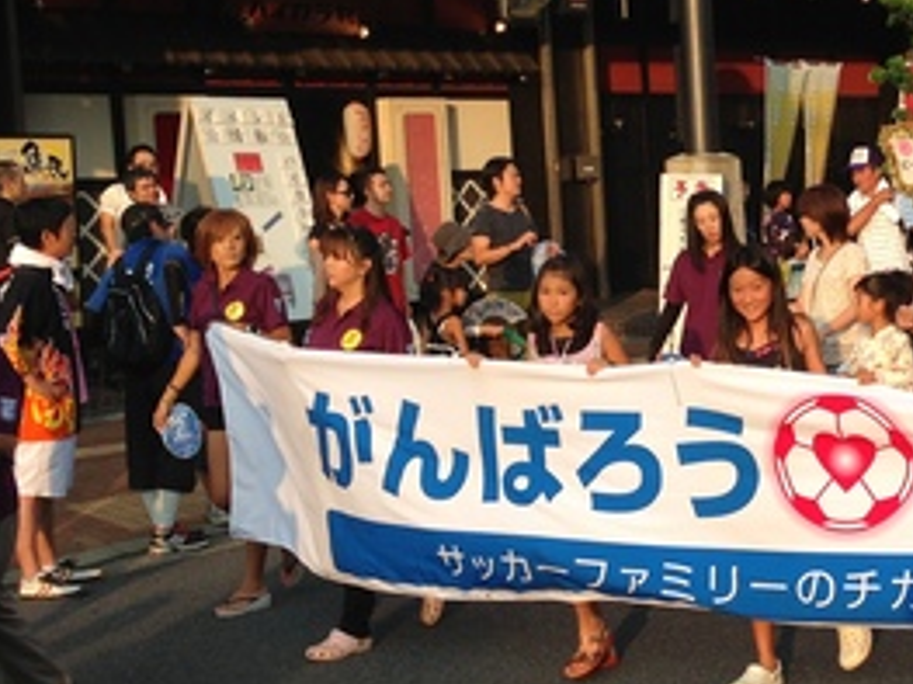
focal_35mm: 79
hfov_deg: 24.0
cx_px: 840
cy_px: 323
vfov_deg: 18.6
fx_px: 2083
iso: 50
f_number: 2.4
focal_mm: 4.13
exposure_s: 1/467
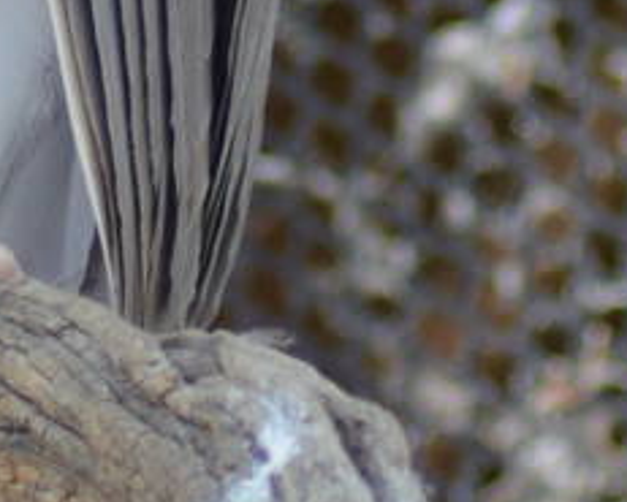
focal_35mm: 797
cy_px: -765
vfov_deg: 1.9
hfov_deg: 2.4
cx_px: 361
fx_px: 14796
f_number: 4
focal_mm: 82
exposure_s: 1/250
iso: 560
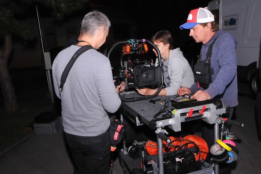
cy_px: 87
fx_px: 239
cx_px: 130
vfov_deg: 39.9
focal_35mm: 33
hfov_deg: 57.3
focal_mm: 22
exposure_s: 1/60
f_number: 8
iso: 1250
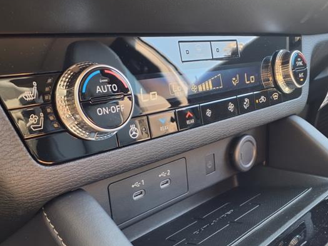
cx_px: 170
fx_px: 313
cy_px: 141
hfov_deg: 55.3
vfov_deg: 42.8
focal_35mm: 33
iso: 100
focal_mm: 3.58
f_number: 1.9
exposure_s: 1/40
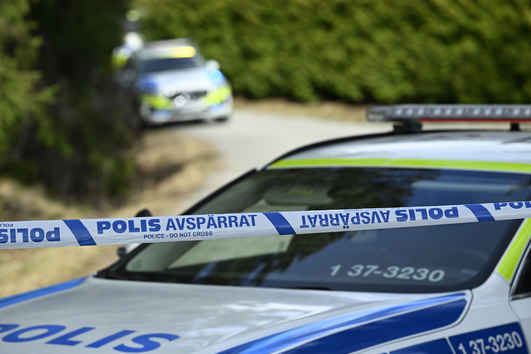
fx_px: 2949
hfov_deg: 10.3
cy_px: 177
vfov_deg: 6.9
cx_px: 266
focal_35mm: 200
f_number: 7.1
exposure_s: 1/1000
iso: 640
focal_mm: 200
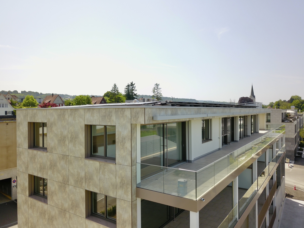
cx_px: 152
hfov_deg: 67.3
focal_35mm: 26
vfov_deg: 53.1
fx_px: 228
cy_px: 114
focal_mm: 4.73
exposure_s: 1/822
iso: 100
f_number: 2.2
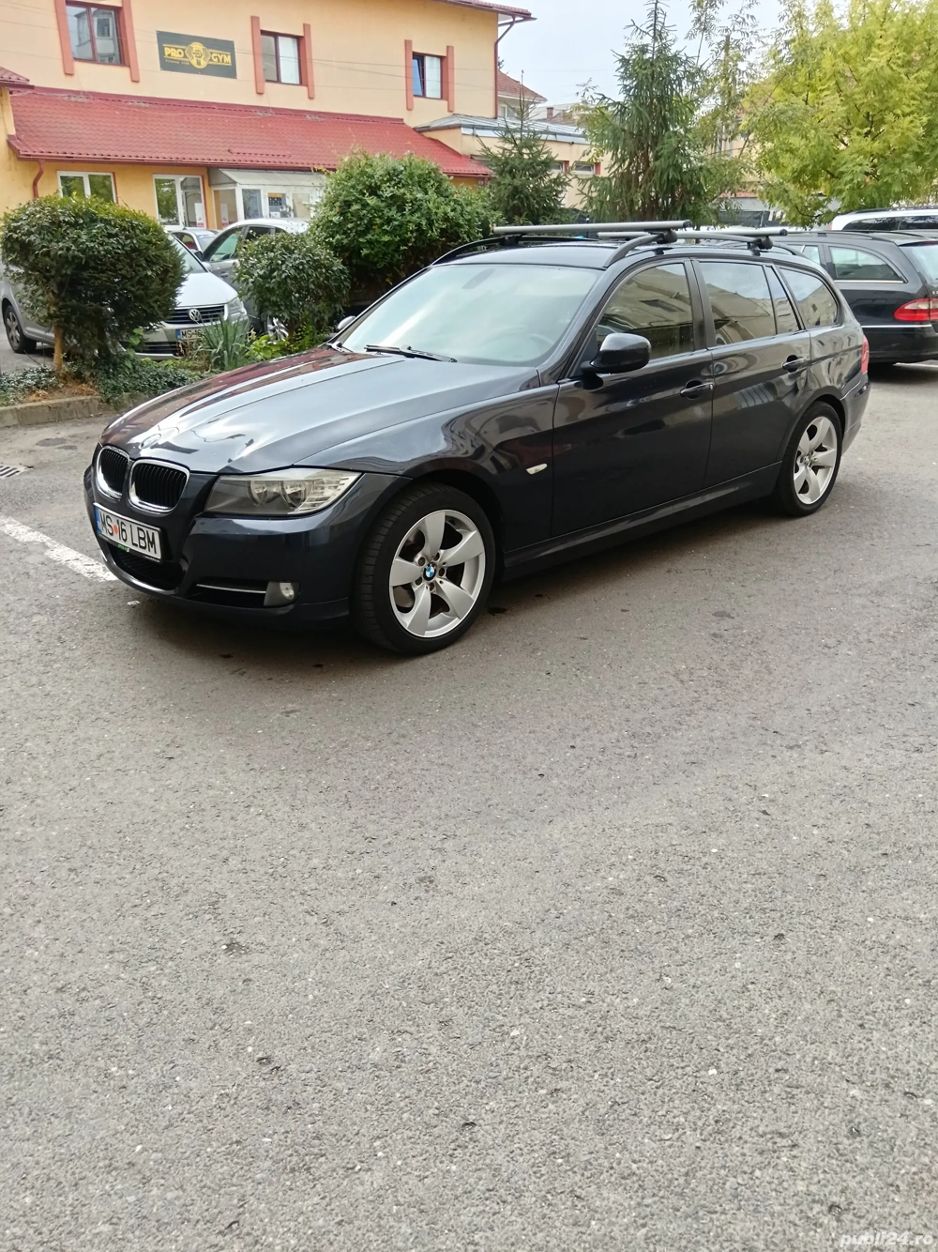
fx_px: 976
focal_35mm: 27
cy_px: 626
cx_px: 469
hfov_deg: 51.3
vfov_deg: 65.3
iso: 111
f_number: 1.9
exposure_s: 1/120
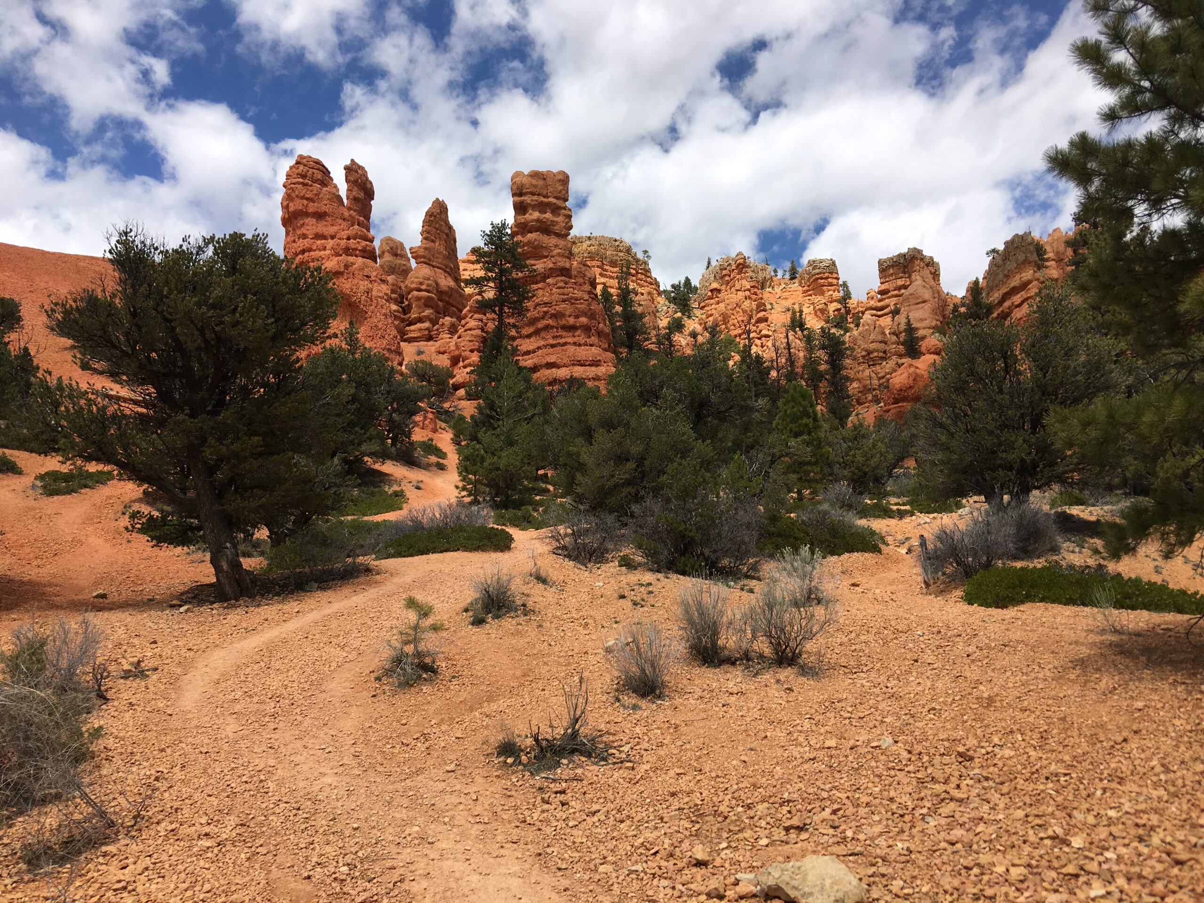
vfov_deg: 48.2
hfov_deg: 61.7
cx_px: 602
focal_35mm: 29
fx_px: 1009
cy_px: 452
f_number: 2.2
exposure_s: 1/2404
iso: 25
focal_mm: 4.15
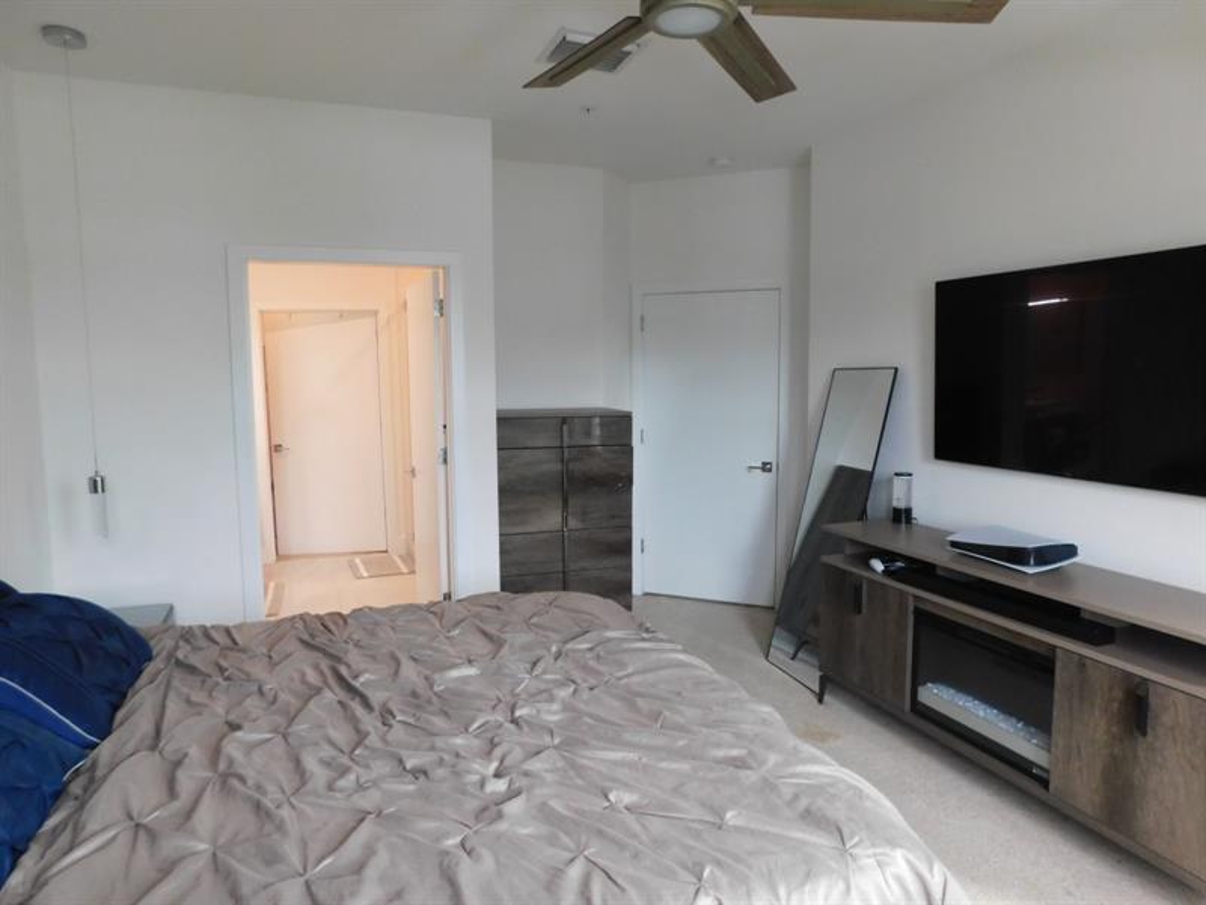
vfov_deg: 58.9
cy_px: 452
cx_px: 603
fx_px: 801
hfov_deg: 73.9
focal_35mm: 23
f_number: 3
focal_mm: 4
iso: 280
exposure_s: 1/30
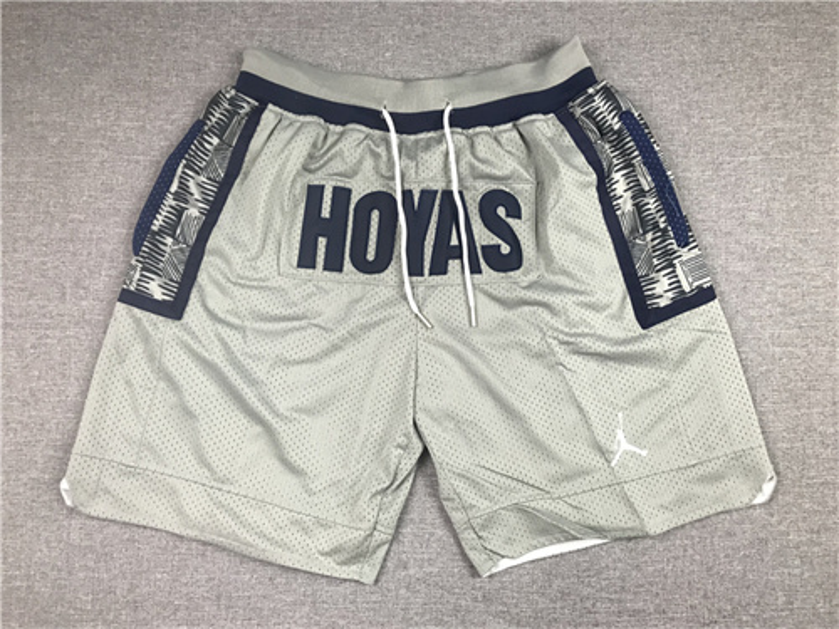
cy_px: 314
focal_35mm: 28
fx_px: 679
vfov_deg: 49.7
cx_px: 420
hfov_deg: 63.4
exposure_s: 1/33
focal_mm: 3.99
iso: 25
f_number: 1.8
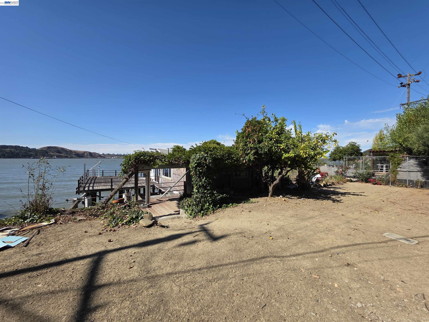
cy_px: 161
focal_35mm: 13
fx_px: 161
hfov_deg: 106.2
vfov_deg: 89.9
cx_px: 214
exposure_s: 1/2828
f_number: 1.9
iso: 40
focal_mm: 2.2
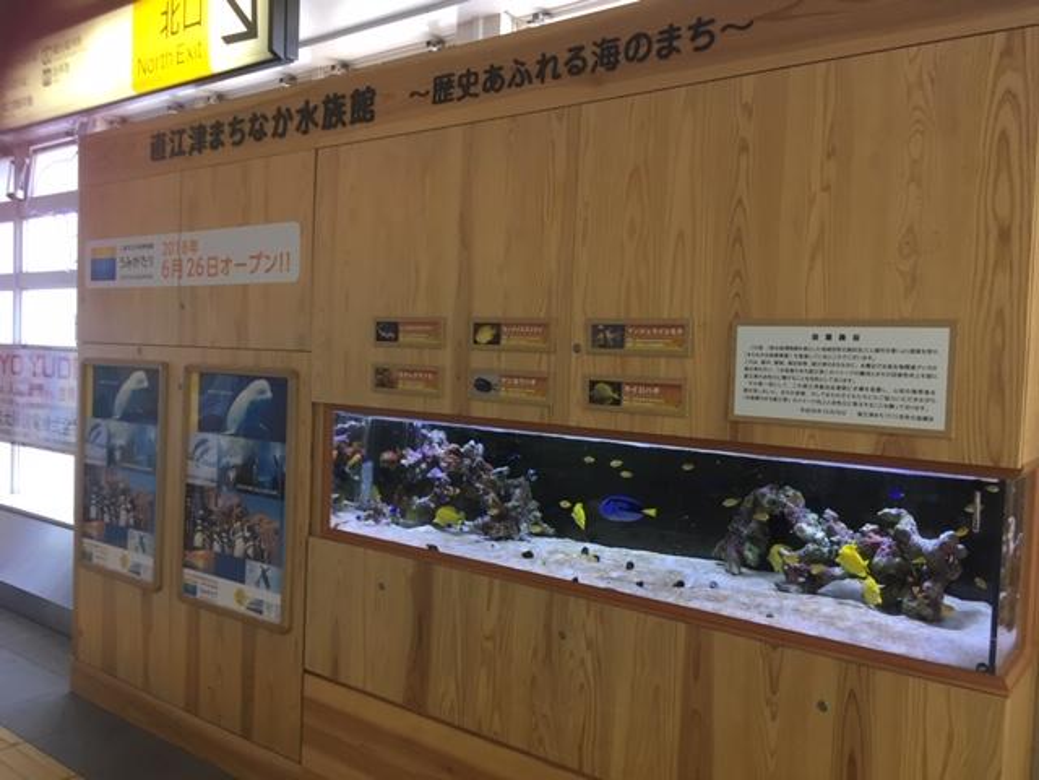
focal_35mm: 29
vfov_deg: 48.2
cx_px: 520
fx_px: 870
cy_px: 390
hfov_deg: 61.7
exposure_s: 1/30
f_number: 2.2
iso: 64
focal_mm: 4.2
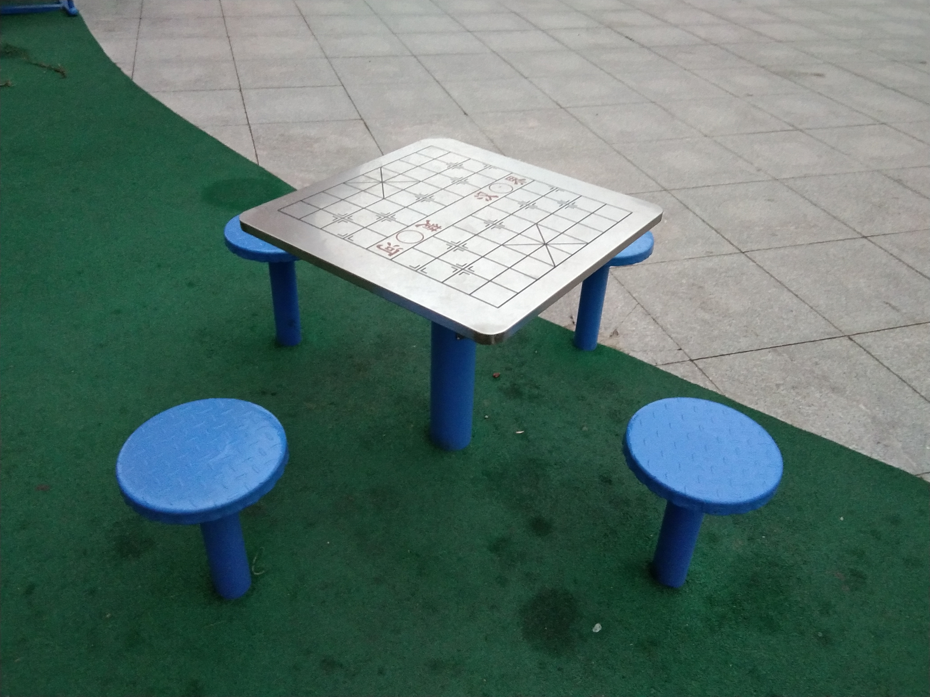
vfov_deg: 45.4
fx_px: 833
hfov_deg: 58.4
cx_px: 465
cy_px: 348
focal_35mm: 31
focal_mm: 3.69
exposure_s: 1/20
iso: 800
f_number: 2.2
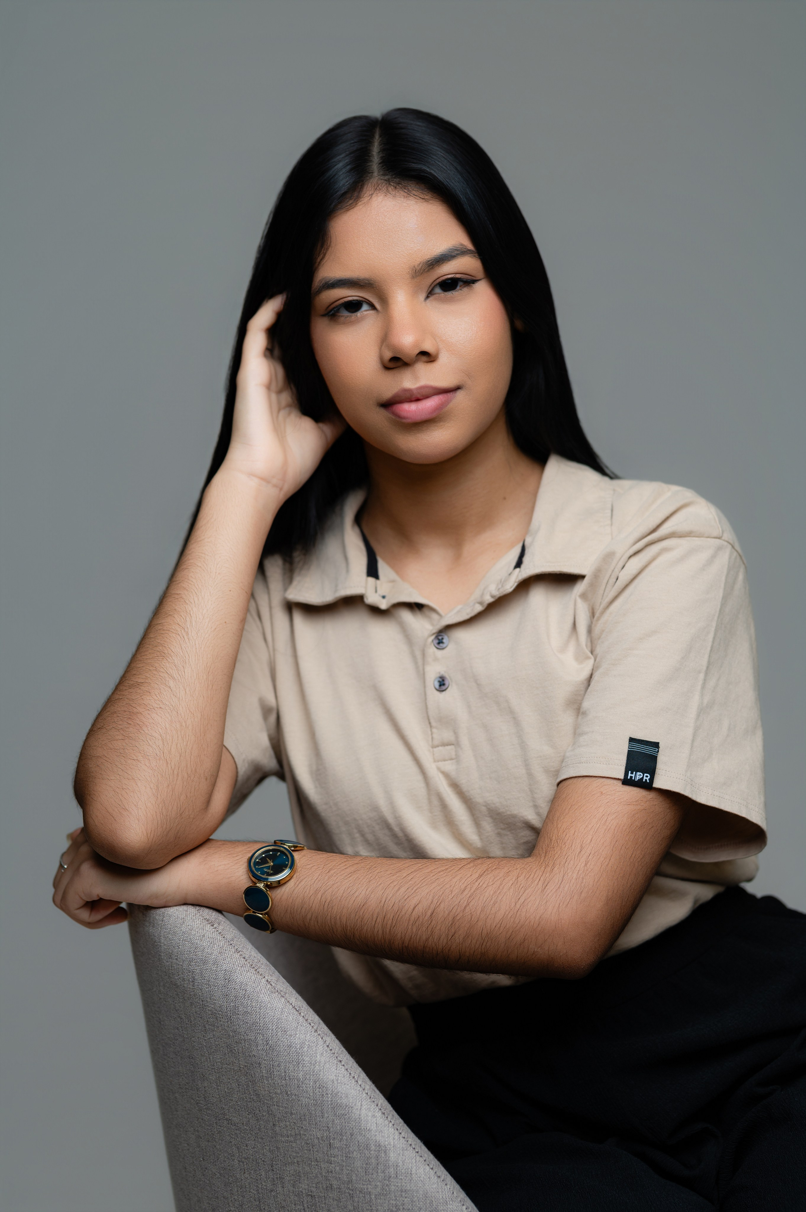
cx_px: 403
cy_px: 606
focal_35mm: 85
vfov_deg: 23.9
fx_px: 2858
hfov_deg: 16.0
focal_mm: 85
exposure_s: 1/200
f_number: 3.2
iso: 64
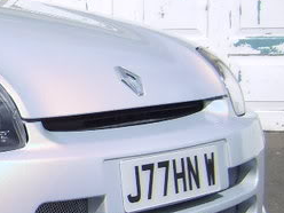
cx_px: -171
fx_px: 927
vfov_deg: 13.1
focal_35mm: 113
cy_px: 134
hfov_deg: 15.7
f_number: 7.1
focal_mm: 5.8
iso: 50
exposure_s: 1/250
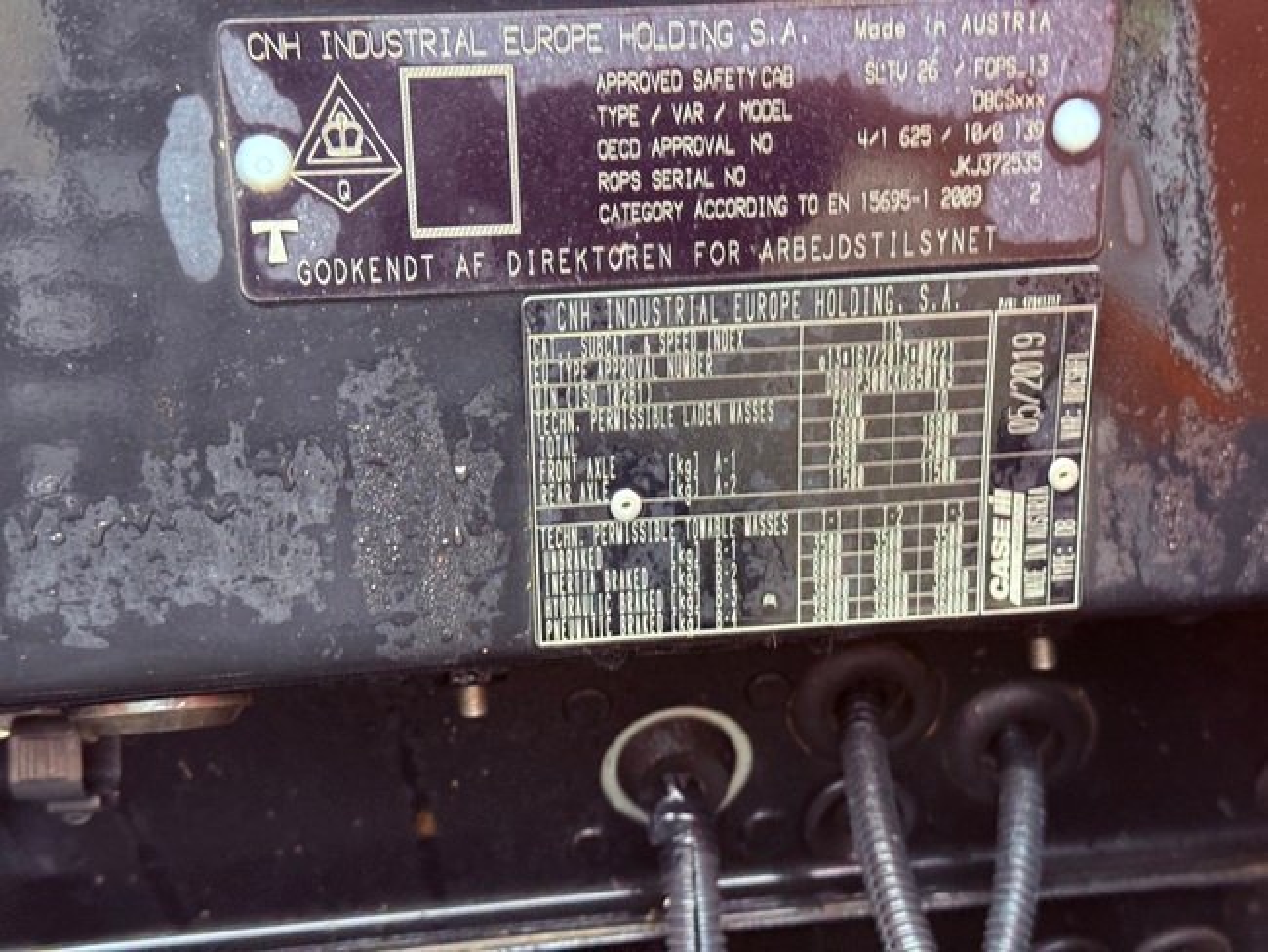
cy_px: 476
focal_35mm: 48
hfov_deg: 39.6
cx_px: 634
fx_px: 1759
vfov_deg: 30.3
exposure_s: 1/60
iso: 250
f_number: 1.78
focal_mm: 6.76
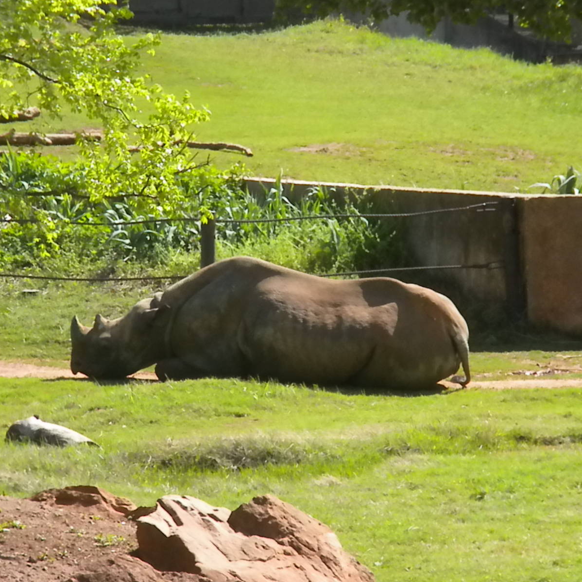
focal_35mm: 307
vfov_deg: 5.7
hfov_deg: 5.7
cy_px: 291
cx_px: 265
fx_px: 5840
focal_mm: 46.2
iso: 640
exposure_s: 1/153
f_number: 14
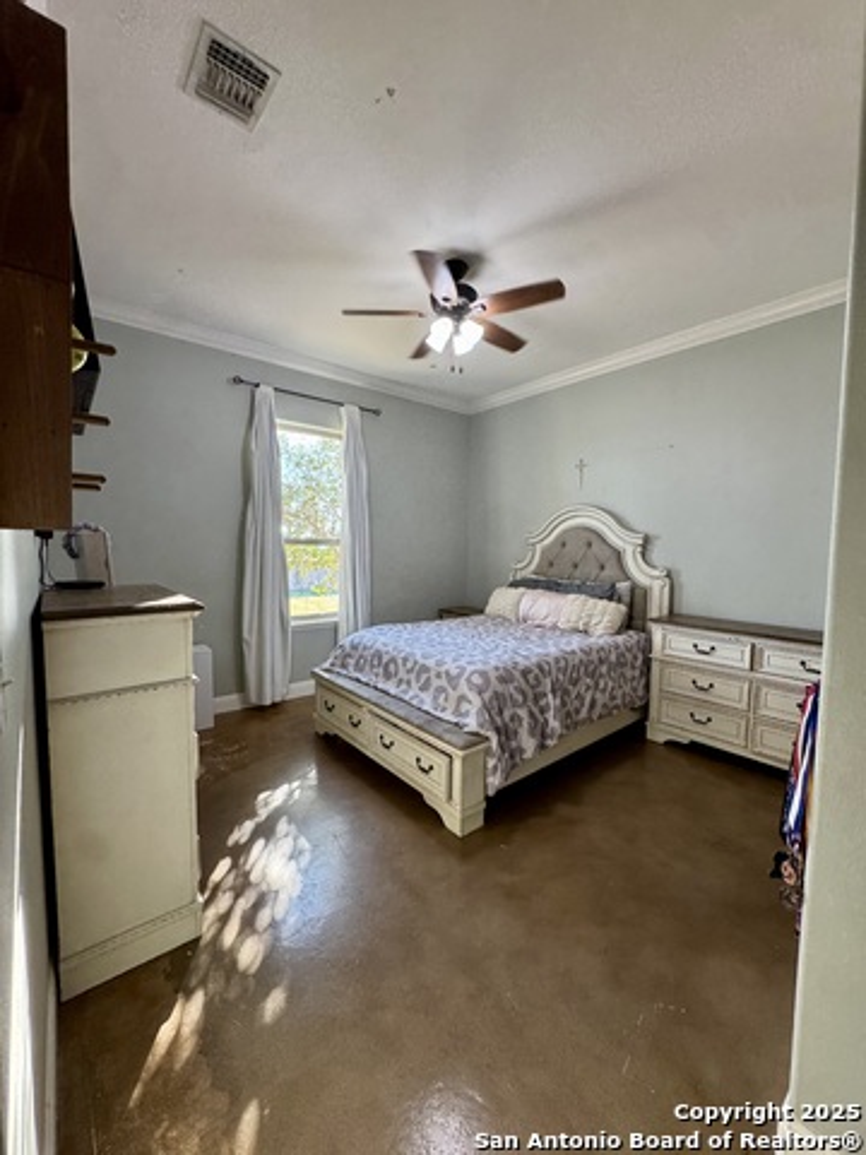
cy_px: 578
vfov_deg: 102.1
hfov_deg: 85.7
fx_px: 467
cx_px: 433
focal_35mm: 14
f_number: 2.2
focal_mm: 2.22
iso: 200
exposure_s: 1/120
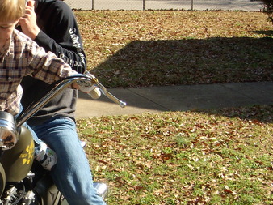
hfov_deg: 26.1
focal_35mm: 72
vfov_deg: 20.4
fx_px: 567
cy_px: 135
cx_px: 25
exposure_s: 1/196
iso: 64
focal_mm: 6.4
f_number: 5.7
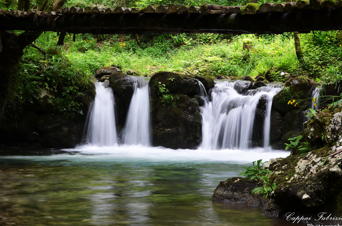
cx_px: 177
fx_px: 735
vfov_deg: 17.5
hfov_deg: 26.2
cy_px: 109
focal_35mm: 78
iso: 100
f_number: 10
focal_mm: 45
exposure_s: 1/3
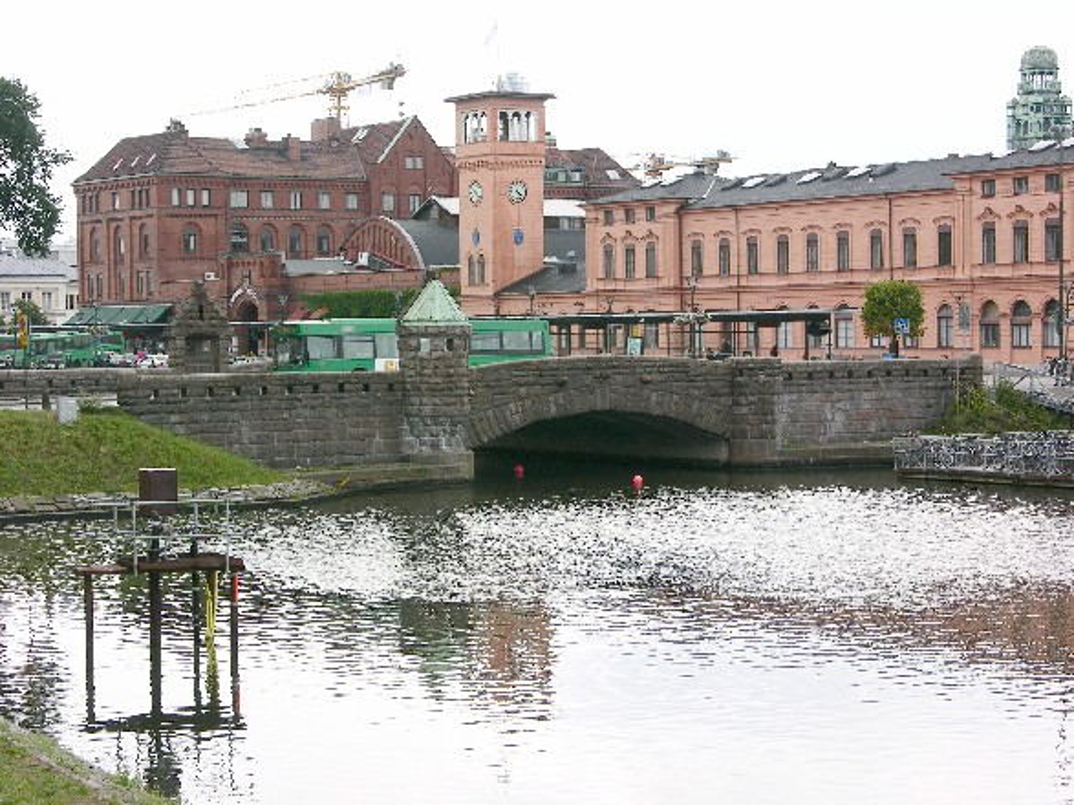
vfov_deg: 18.0
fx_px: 2544
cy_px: 402
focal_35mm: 82
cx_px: 537
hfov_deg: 23.8
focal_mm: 21
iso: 50
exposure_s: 1/150
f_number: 4.9
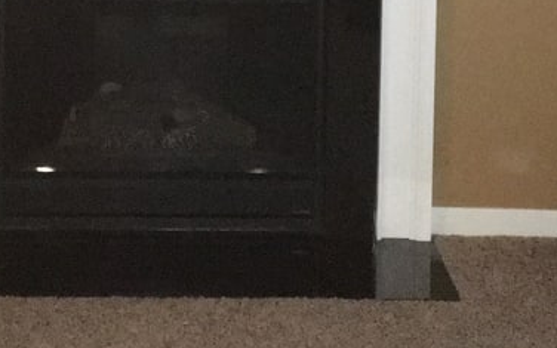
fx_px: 1655
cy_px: -225
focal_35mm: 109
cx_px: 211
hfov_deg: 19.1
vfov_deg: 11.4
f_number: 2.2
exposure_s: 1/16
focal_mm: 4.15
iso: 640
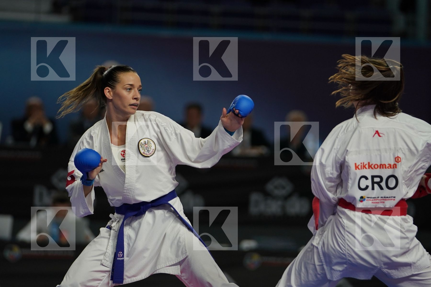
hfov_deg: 7.7
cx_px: 216
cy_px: 144
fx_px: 3196
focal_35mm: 267
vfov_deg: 5.1
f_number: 2.8
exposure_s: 1/1000
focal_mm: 178
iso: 800
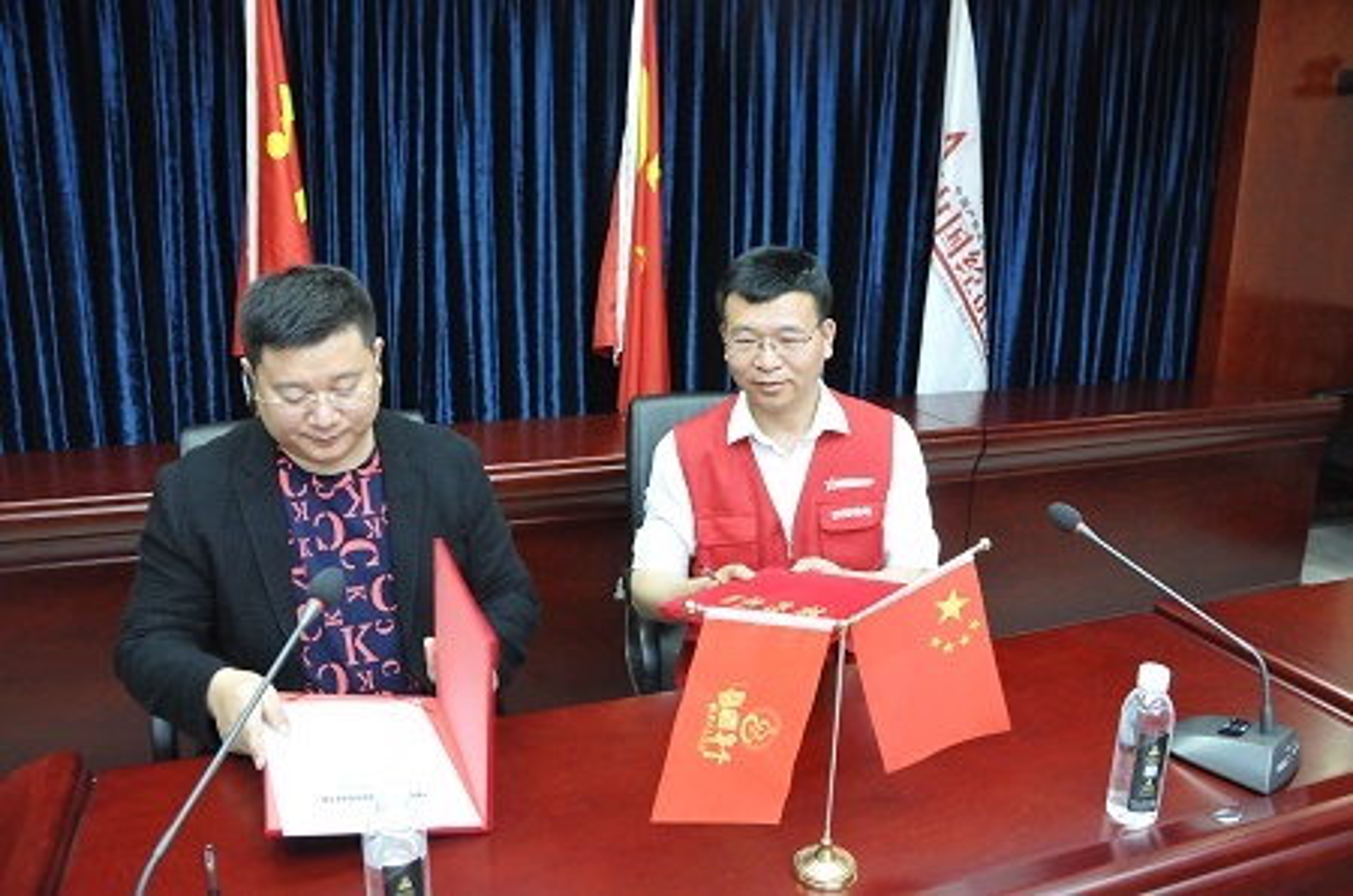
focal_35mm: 27
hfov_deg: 67.5
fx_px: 1013
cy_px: 448
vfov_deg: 47.7
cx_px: 676
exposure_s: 1/80
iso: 2500
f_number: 5.6
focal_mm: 18
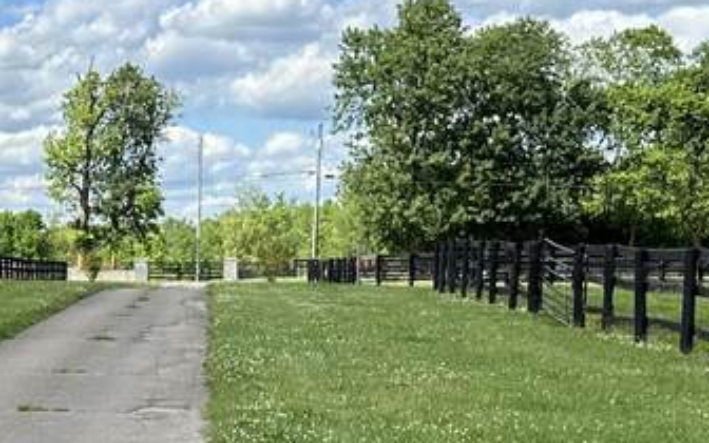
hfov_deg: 21.2
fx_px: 1874
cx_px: 167
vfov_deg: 12.8
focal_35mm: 97
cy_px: 662
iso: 80
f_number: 1.78
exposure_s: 1/2469
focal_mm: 6.86
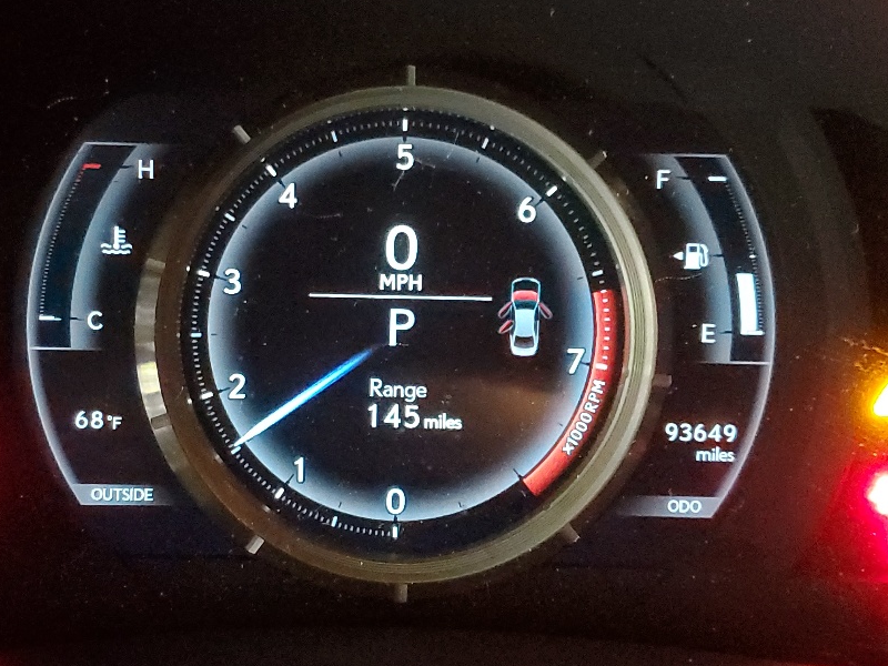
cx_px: 350
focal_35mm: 52
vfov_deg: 28.0
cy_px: 333
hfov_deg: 36.7
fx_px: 1334
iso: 1031
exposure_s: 1/7
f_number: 1.5
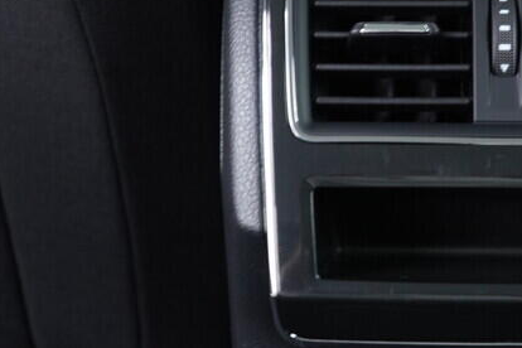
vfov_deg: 15.3
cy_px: 99
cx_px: 460
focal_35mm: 89
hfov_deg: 22.4
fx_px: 1290
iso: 500
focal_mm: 24
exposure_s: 1/40
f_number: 2.8
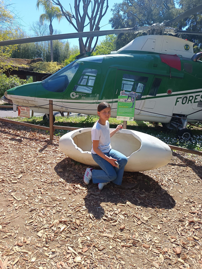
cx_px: 101
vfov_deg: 71.6
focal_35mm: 24
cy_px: 134
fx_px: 187
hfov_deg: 56.8
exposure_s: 1/223
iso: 50
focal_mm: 5.31
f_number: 1.7
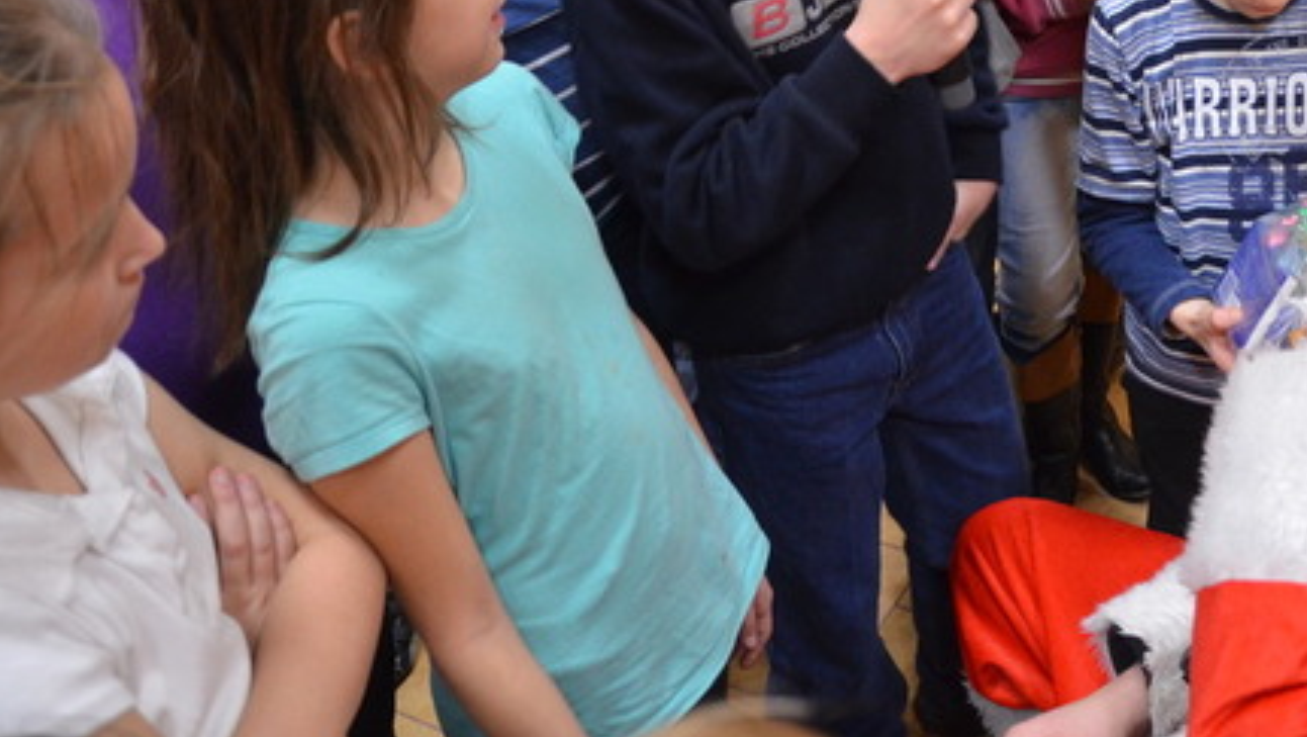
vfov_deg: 26.1
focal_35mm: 44
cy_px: 42
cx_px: 1049
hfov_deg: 44.2
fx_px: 1521
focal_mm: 17
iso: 1600
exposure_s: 1/50
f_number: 3.5
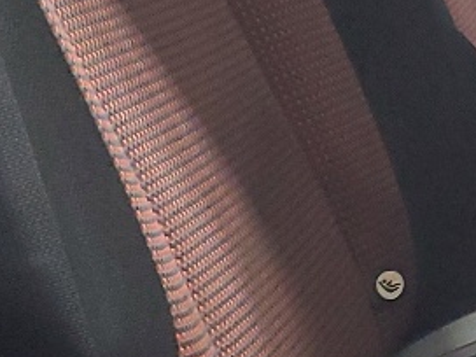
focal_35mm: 153
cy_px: 86
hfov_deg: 11.8
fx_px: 2104
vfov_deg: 9.7
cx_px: 903
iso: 293
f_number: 1.5
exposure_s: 1/17
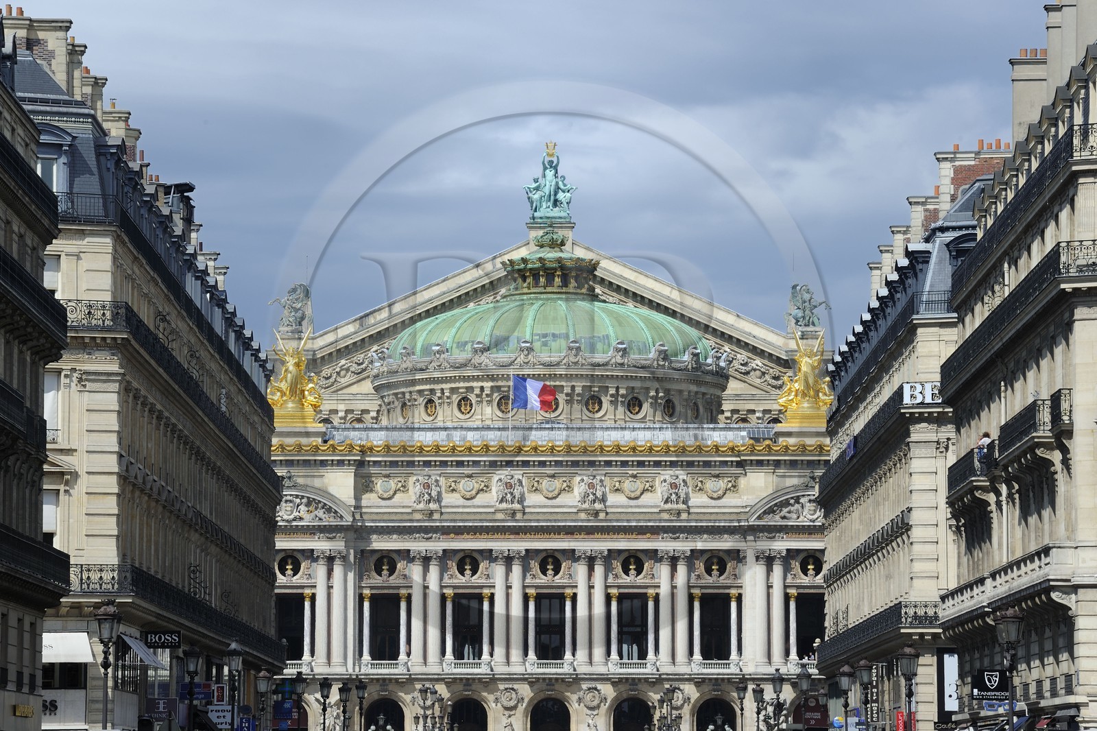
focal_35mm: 155
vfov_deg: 8.9
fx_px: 4722
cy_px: 366
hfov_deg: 13.3
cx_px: 548
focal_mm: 155
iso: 200
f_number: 13
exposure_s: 1/200
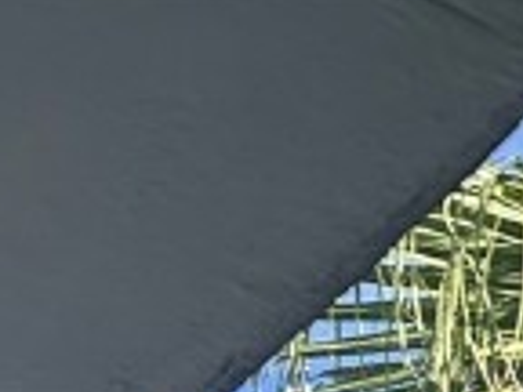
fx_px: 2584
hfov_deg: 8.8
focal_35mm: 171
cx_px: 1707
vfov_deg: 7.2
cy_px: 1372
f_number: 1.78
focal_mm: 6.86
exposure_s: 1/1304
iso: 80
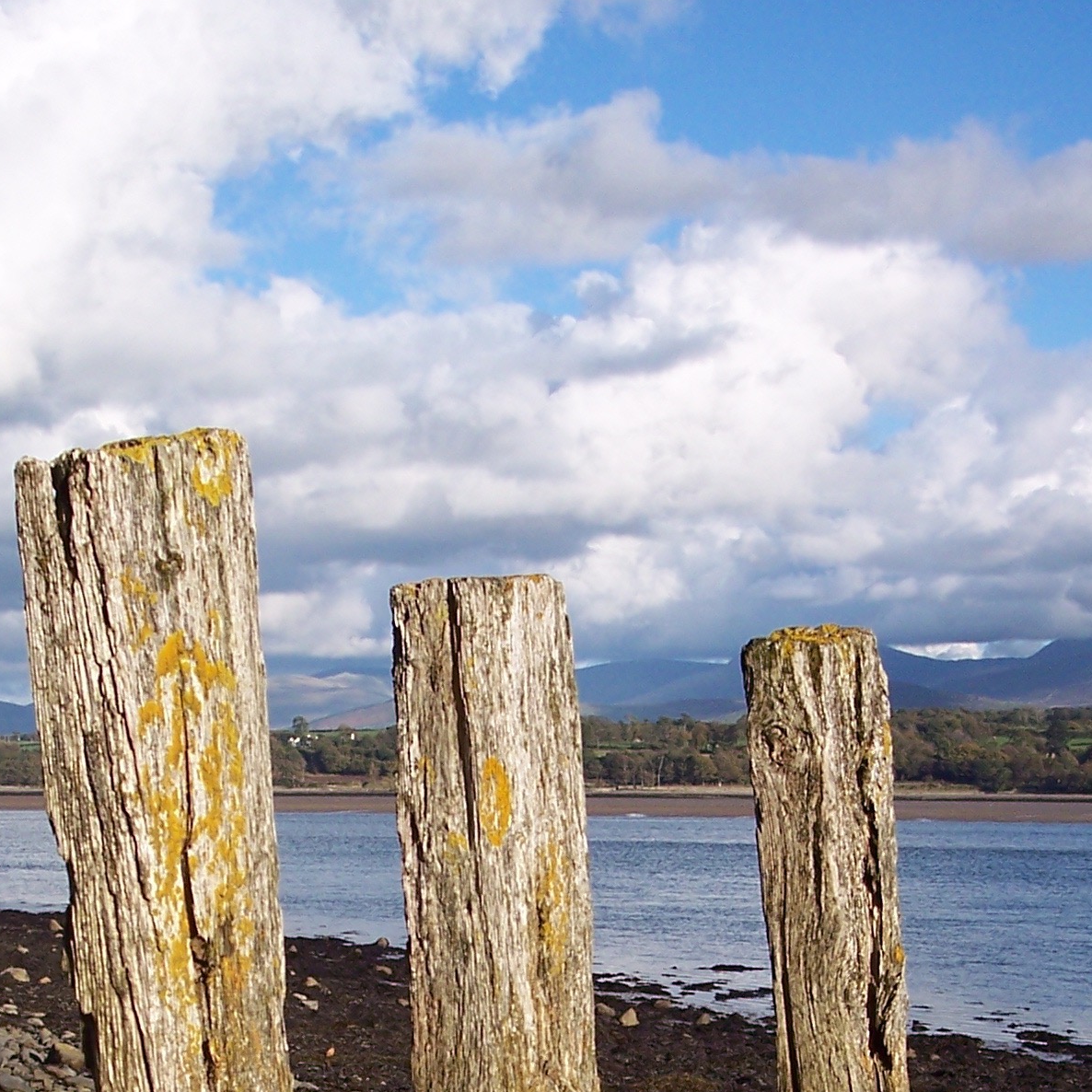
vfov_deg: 20.1
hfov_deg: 20.7
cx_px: 285
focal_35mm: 83
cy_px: 1137
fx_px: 2962
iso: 100
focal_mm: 8
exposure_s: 1/750
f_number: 4
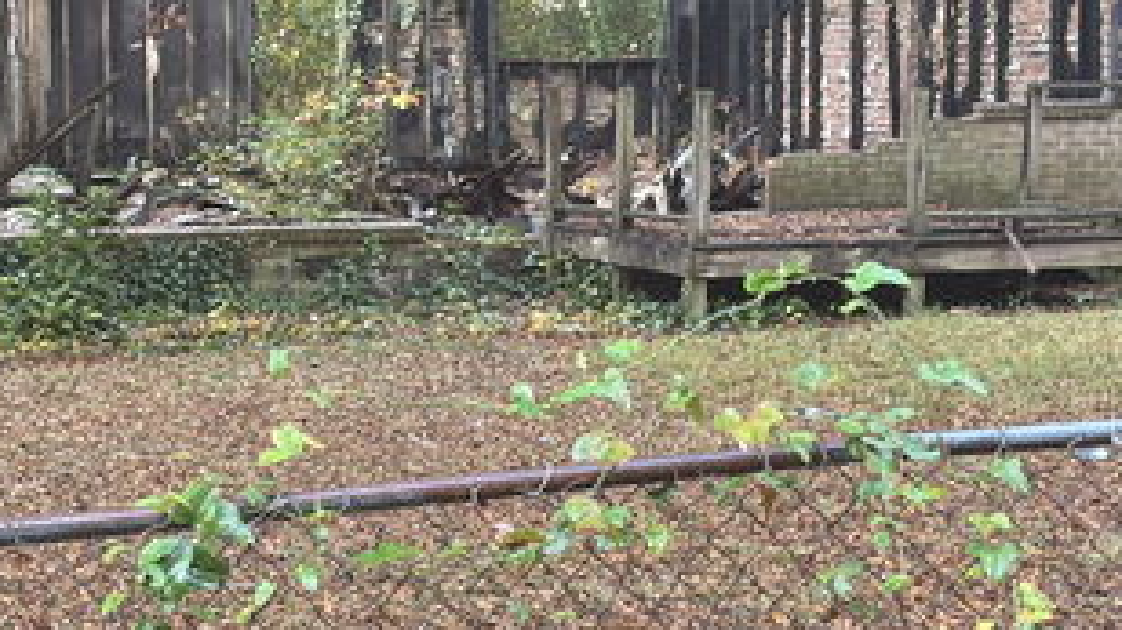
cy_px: 233
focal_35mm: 87
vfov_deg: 13.9
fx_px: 2587
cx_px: 306
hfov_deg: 24.2
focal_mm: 6.86
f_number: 1.78
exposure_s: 1/147
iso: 125
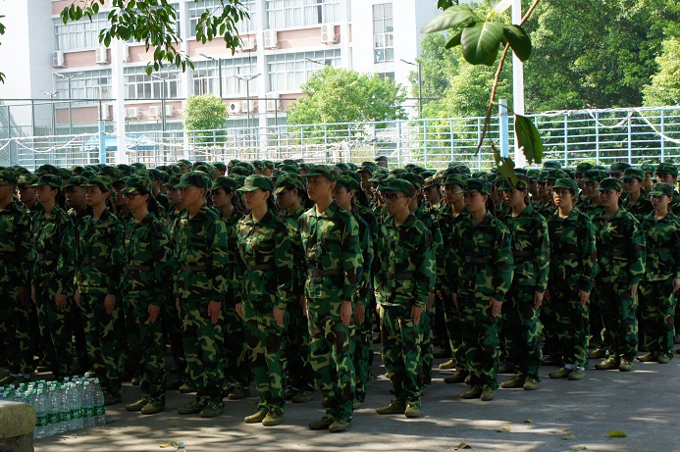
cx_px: 244
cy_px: 200
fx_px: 1654
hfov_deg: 23.2
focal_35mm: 88
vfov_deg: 15.6
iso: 200
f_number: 8
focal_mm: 45
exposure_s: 1/125
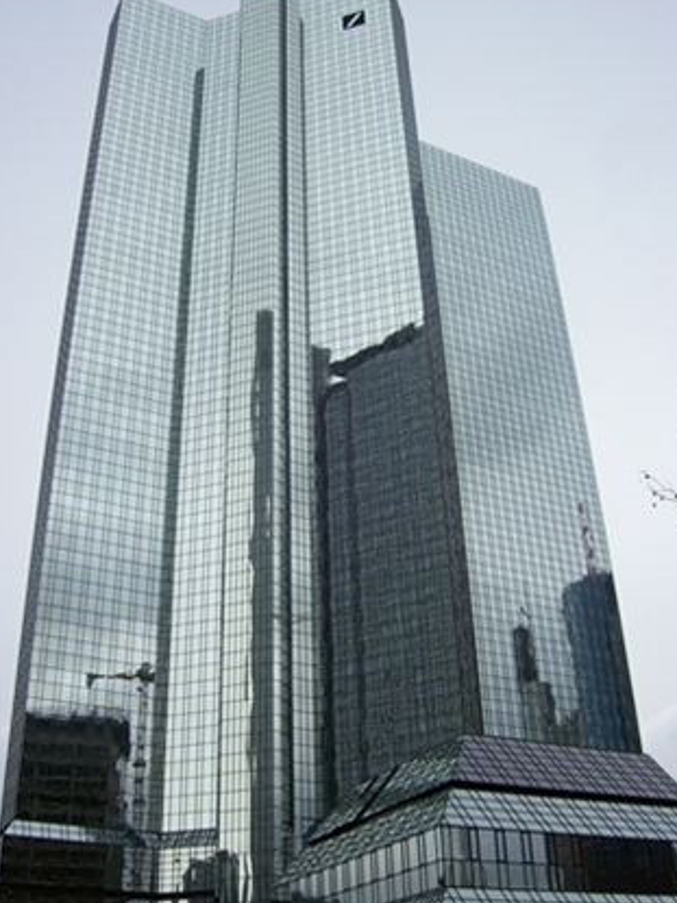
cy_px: 468
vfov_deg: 47.9
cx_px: 328
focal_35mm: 39
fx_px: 1018
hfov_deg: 36.8
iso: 80
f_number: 4.8
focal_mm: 6
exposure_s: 1/440
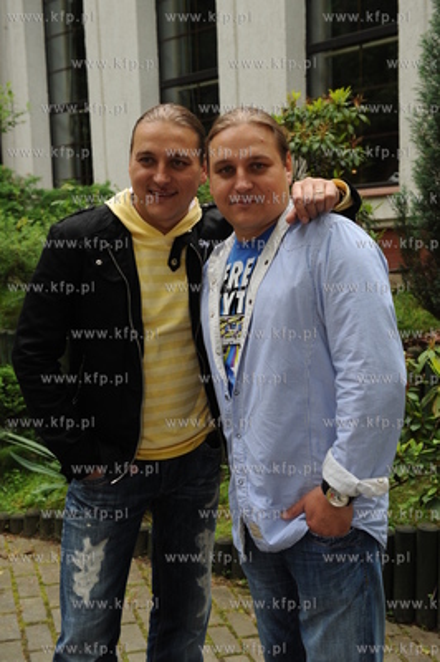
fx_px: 881
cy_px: 331
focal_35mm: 48
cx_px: 220
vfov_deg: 41.1
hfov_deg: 28.0
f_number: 5.6
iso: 800
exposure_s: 1/320
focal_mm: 48
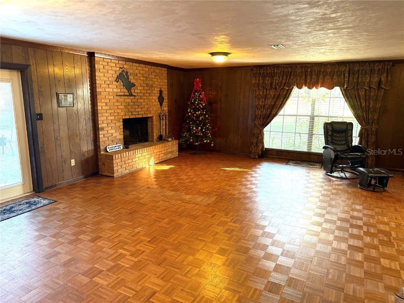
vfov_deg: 56.8
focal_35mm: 24
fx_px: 280
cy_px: 152
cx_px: 202
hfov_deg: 71.6
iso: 400
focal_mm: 6.76
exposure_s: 1/60
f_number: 1.78
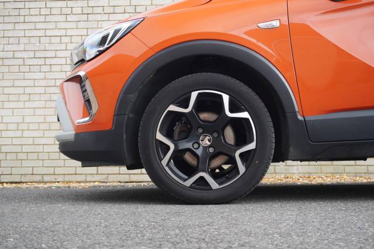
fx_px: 545
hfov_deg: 37.9
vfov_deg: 25.7
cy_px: 124
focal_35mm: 52
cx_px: 187
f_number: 5
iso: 250
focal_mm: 35
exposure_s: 1/160
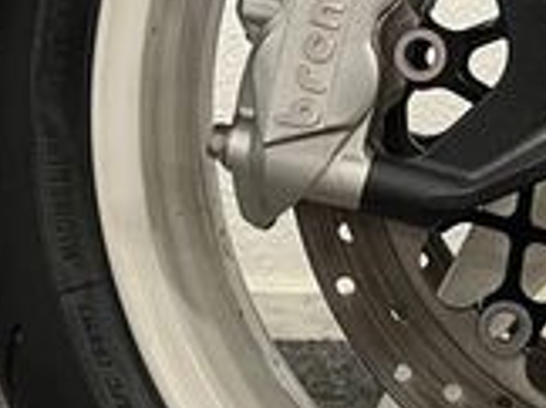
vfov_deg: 14.3
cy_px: 108
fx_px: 1622
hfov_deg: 18.9
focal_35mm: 103
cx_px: 462
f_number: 1.6
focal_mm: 5.1
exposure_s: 1/50
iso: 250
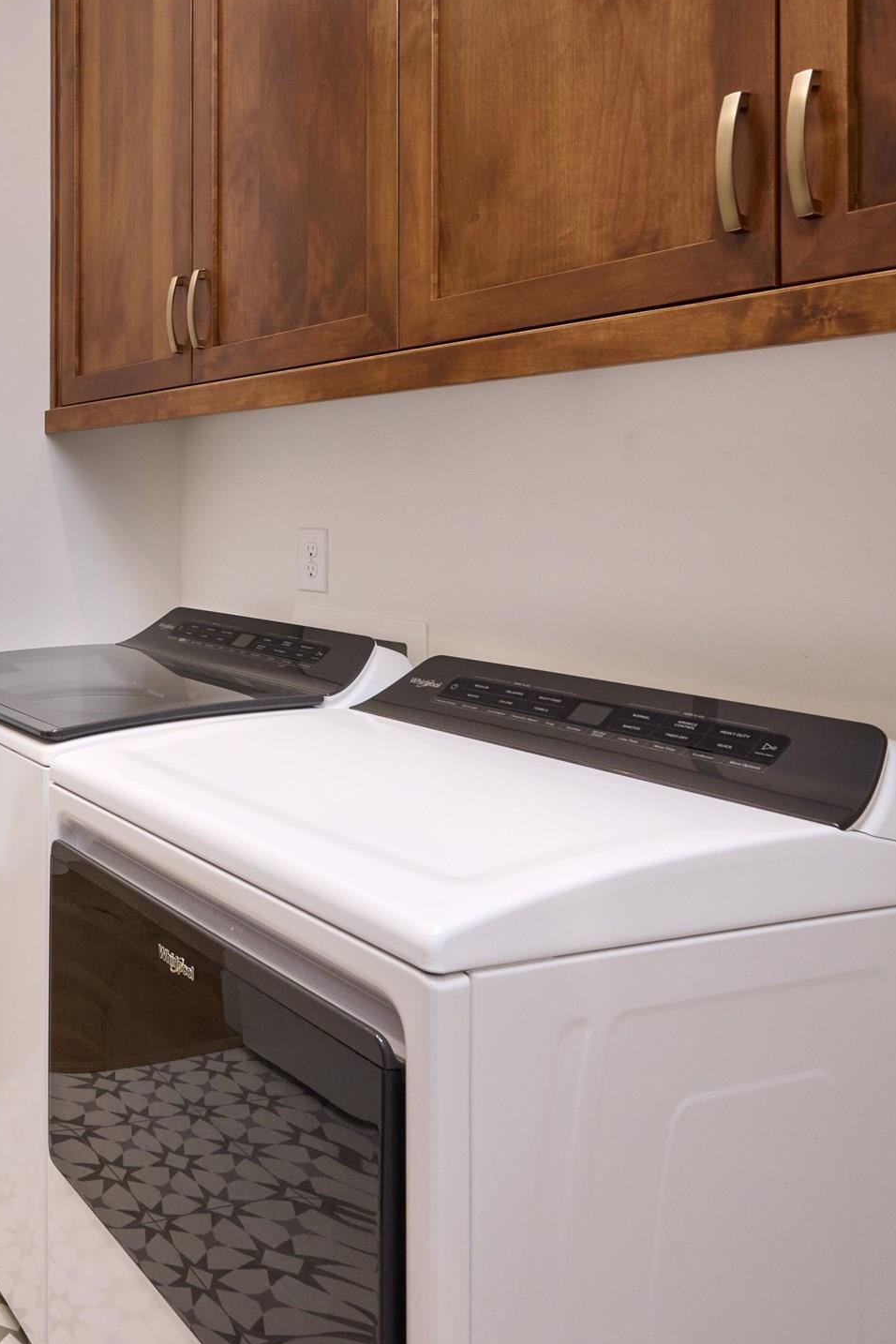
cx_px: -132
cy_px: 499
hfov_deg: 35.8
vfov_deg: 61.0
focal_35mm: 30
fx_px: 1120
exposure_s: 1/6
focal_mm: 14
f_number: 11
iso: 400
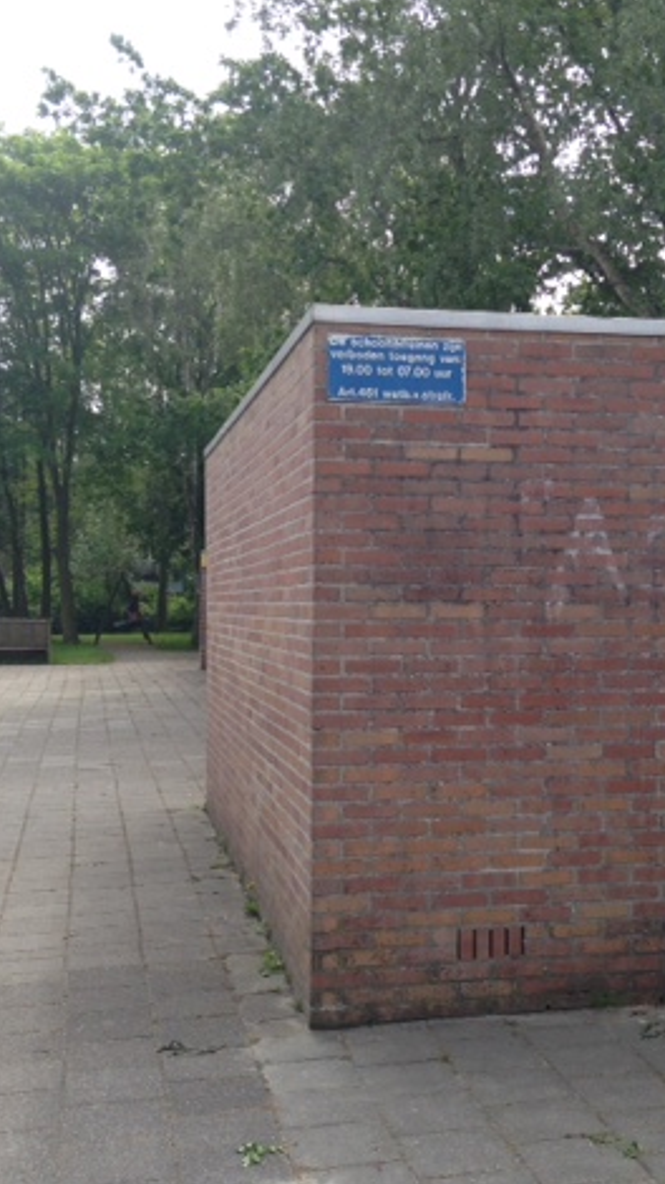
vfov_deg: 42.1
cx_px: 426
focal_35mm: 49
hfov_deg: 24.3
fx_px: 1538
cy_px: 589
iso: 50
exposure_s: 1/441
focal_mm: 4.12
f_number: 2.4
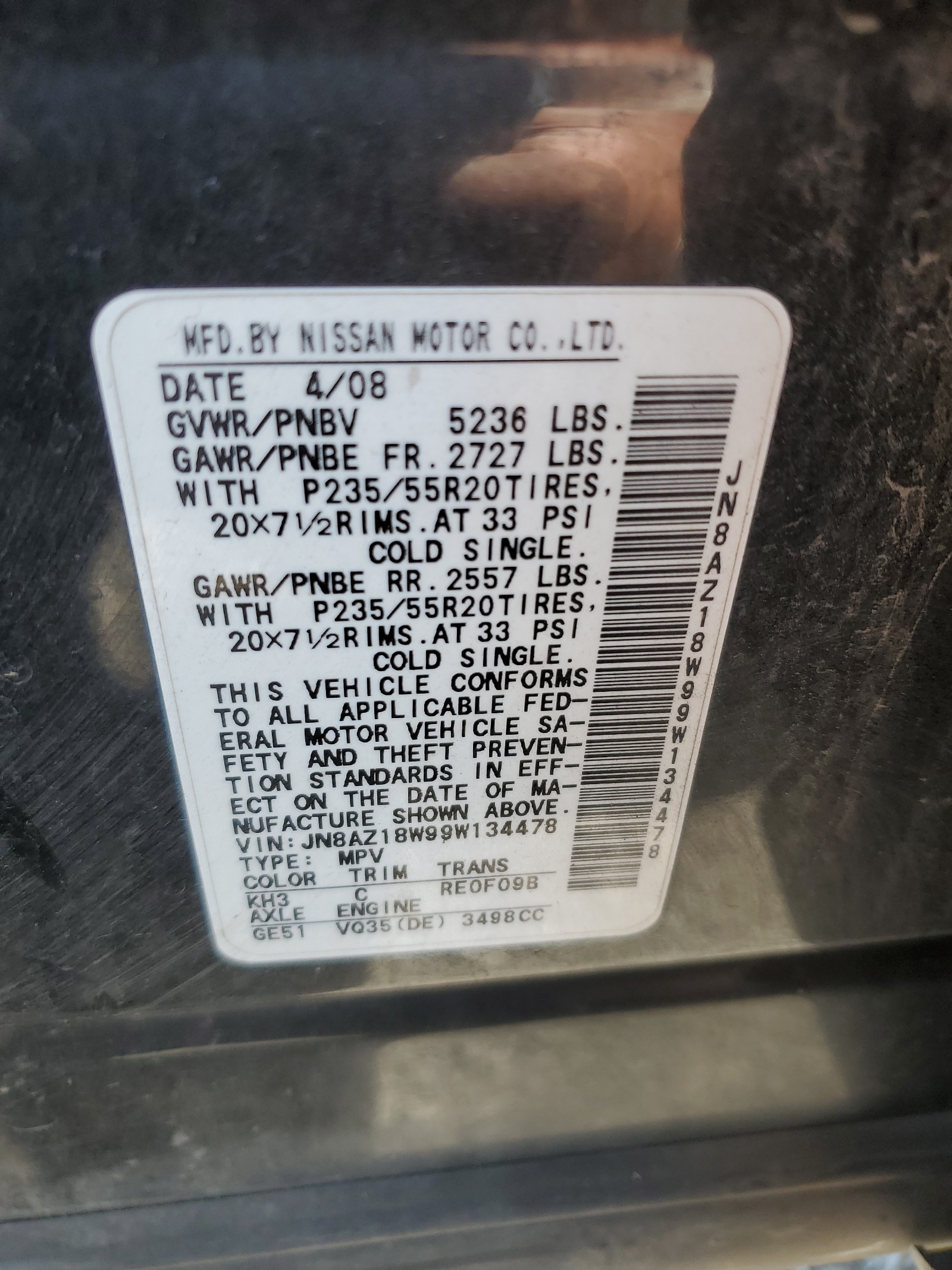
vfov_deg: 67.3
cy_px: 635
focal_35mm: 26
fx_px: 953
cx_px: 476
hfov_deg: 53.1
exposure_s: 1/303
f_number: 1.5
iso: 50
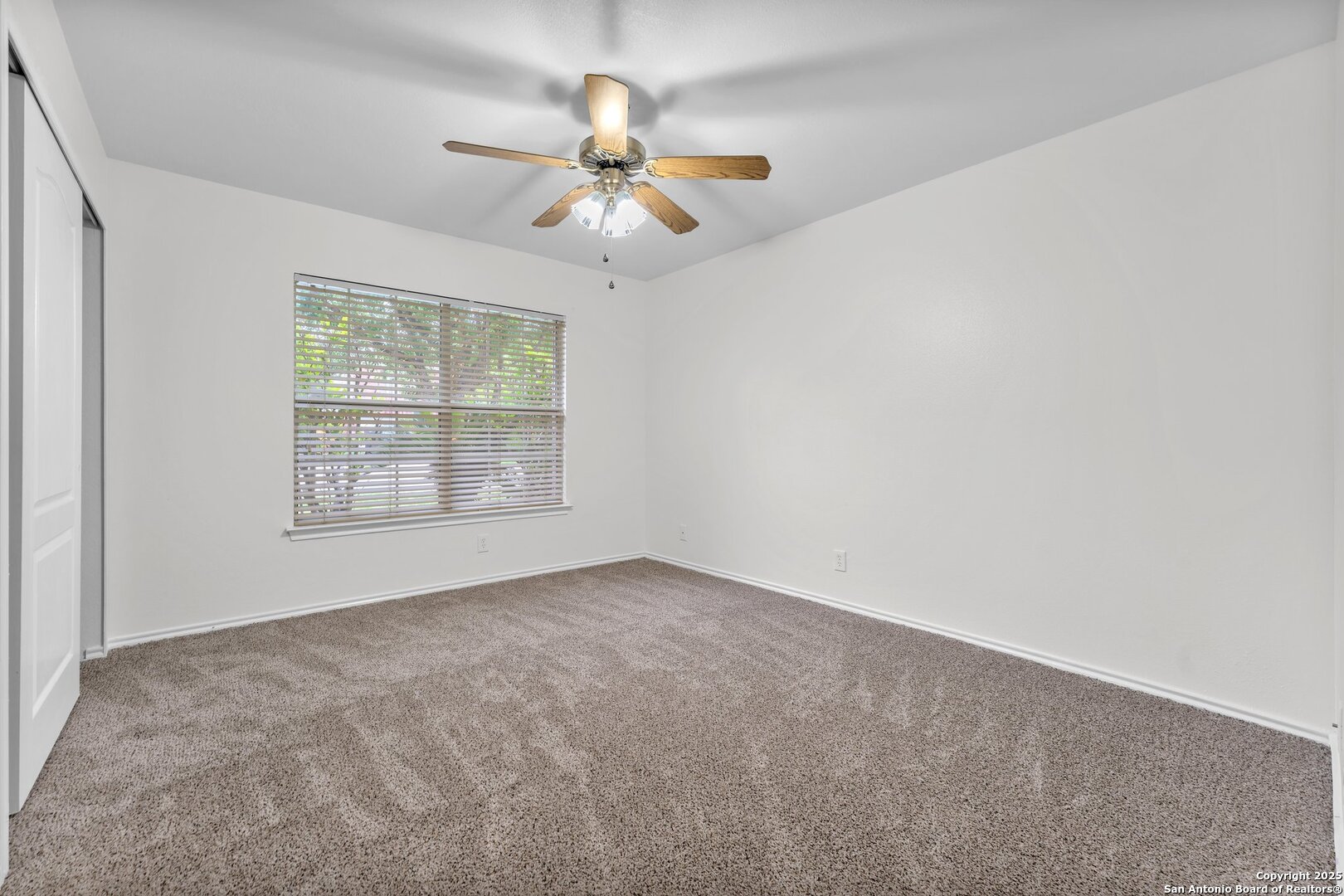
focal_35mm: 15
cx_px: 672
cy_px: 448
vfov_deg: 78.5
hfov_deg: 101.5
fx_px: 549
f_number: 9
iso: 100
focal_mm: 14.7
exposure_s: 1/6
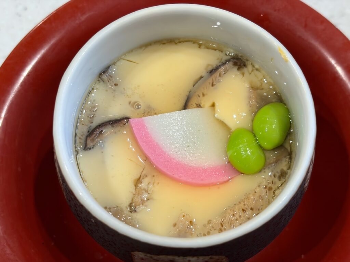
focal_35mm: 52
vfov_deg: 28.0
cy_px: 131
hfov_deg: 36.8
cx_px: 175
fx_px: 526
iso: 40
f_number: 1.6
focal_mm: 5.96
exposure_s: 1/100
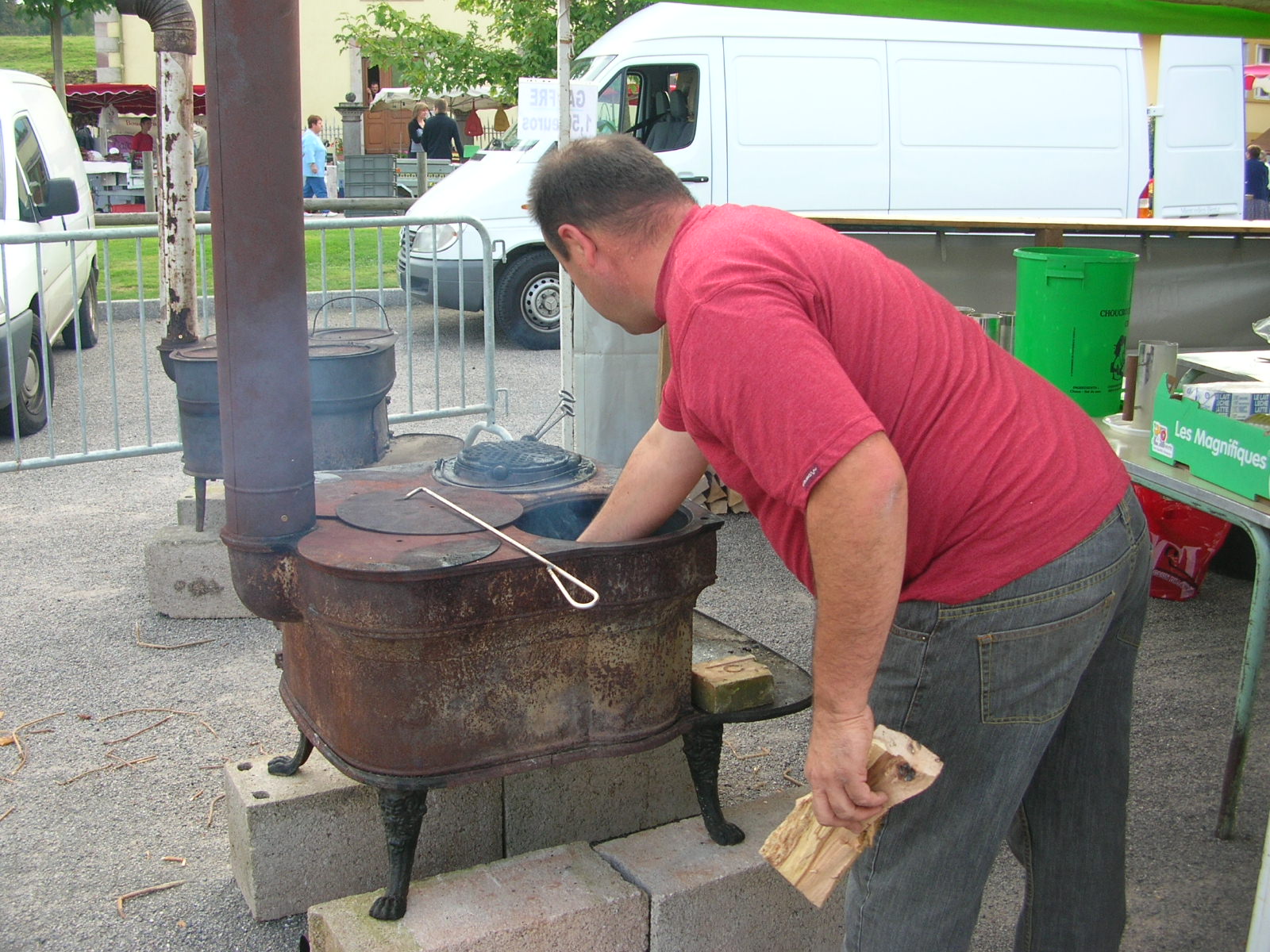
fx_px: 1284
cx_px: 635
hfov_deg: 52.6
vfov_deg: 40.7
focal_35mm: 35
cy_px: 476
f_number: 2.8
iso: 50
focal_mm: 5.8
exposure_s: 1/122
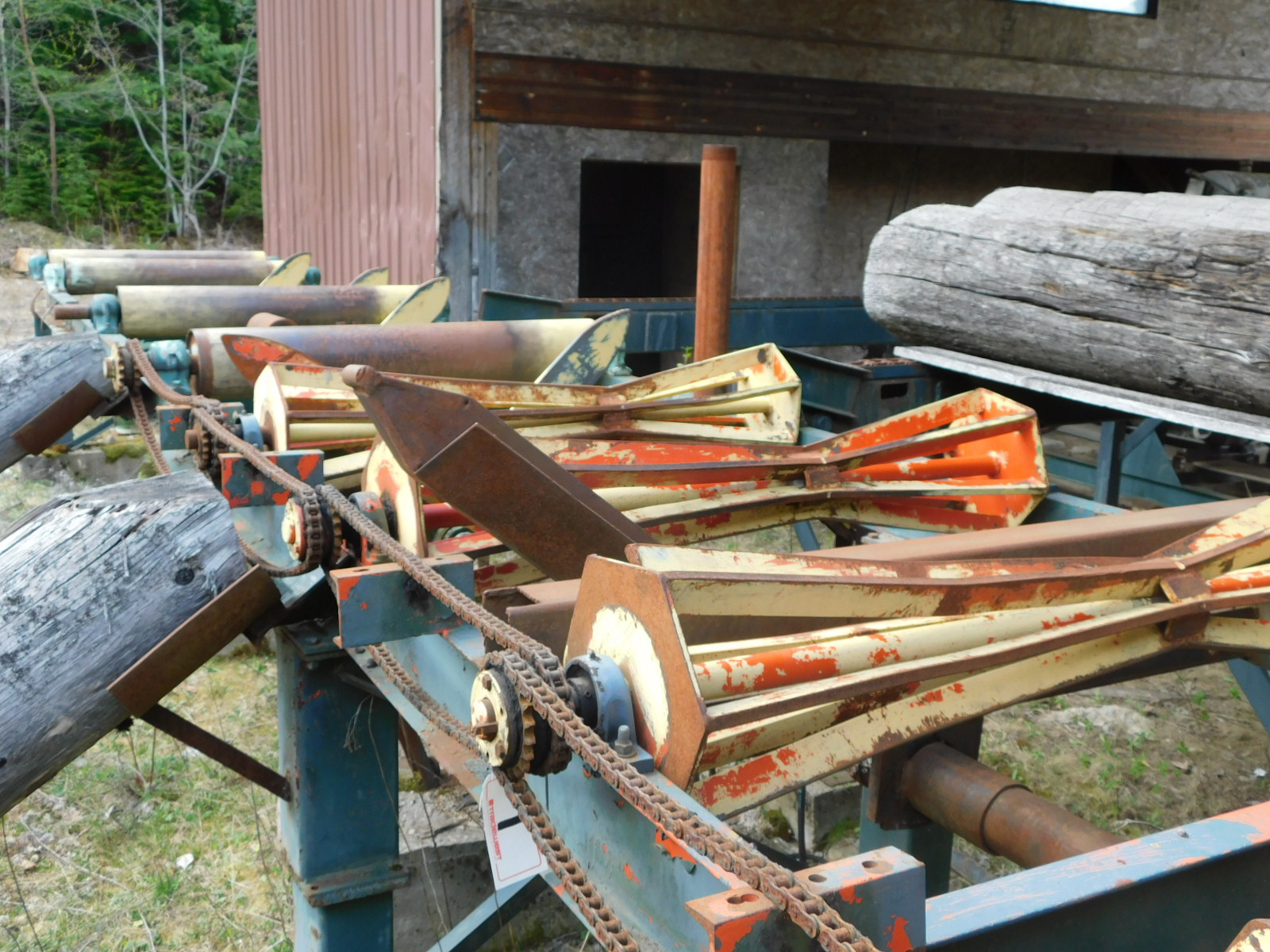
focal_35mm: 36
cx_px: 635
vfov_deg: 39.7
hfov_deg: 51.4
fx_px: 1321
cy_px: 476
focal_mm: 6.3
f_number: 3.5
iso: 125
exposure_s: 1/100
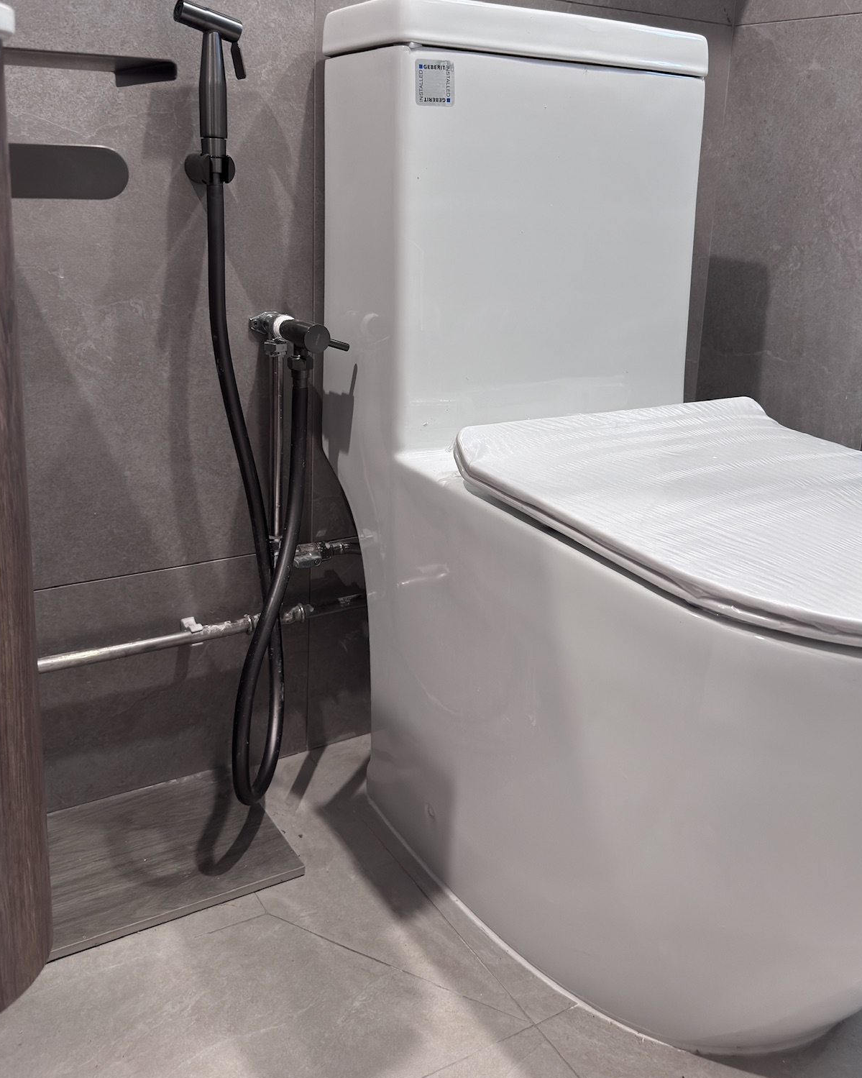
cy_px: 414
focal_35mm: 32
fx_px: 1021
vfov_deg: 55.1
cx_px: 467
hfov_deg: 45.7
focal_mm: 6.76
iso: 160
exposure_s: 1/50
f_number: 1.78
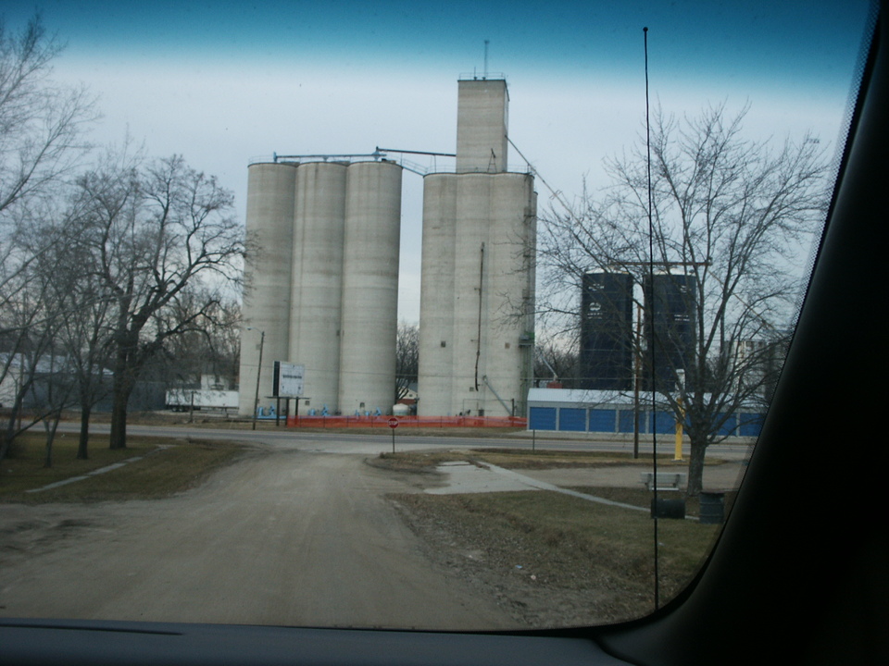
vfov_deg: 40.7
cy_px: 333
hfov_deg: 52.6
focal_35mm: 35
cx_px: 444
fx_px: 899
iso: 64
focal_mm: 7.18
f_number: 3
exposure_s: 1/125
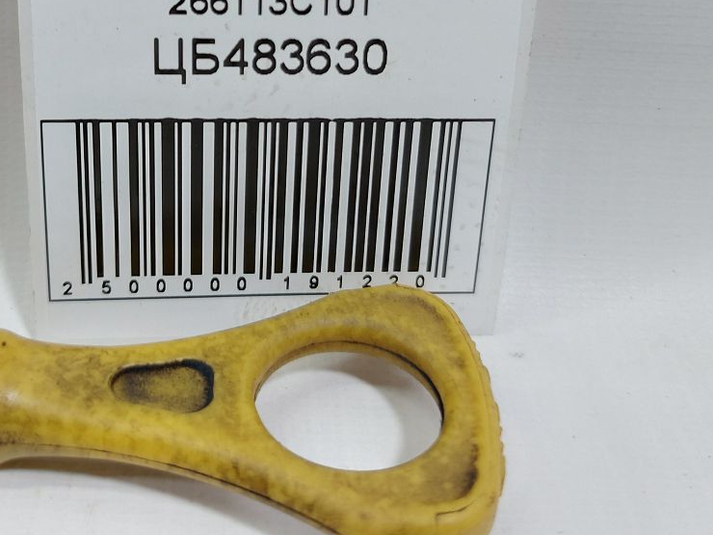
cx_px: 244
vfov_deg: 30.8
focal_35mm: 45
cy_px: 58
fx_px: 927
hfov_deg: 41.6
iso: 100
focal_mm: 5.23
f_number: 1.8
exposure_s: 1/50
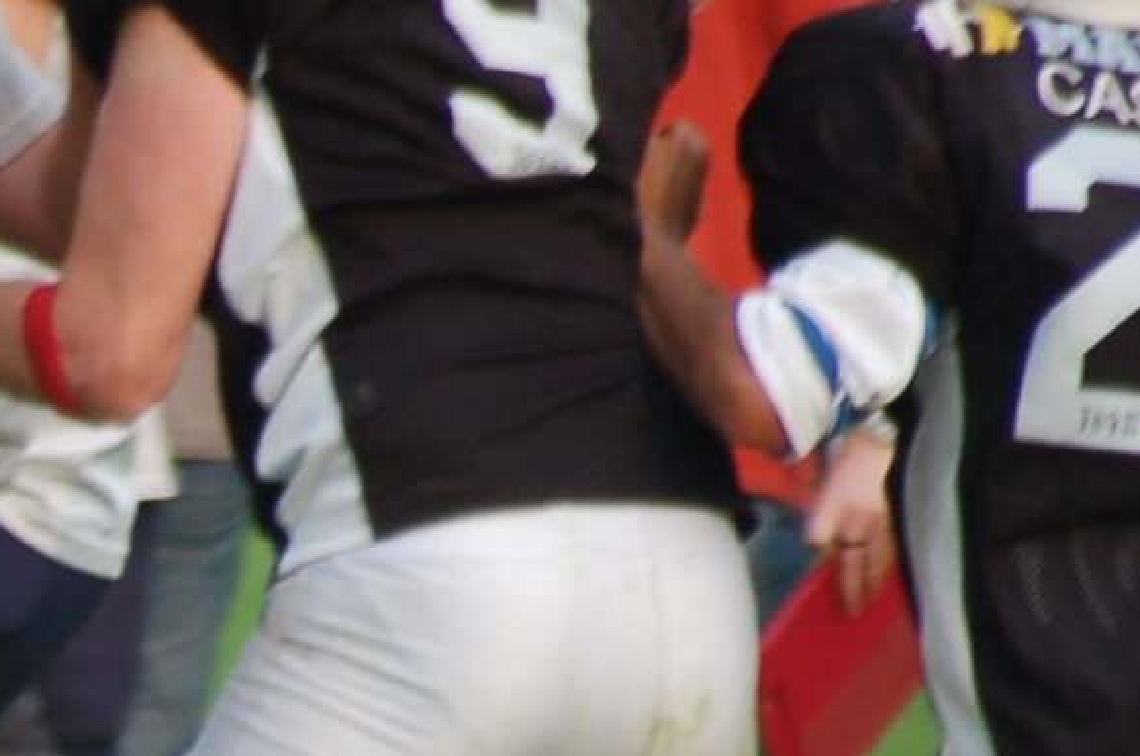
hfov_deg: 1.2
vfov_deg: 0.8
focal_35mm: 1700
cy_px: 879
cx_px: -641
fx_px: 53744
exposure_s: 1/500
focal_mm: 300
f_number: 5.6
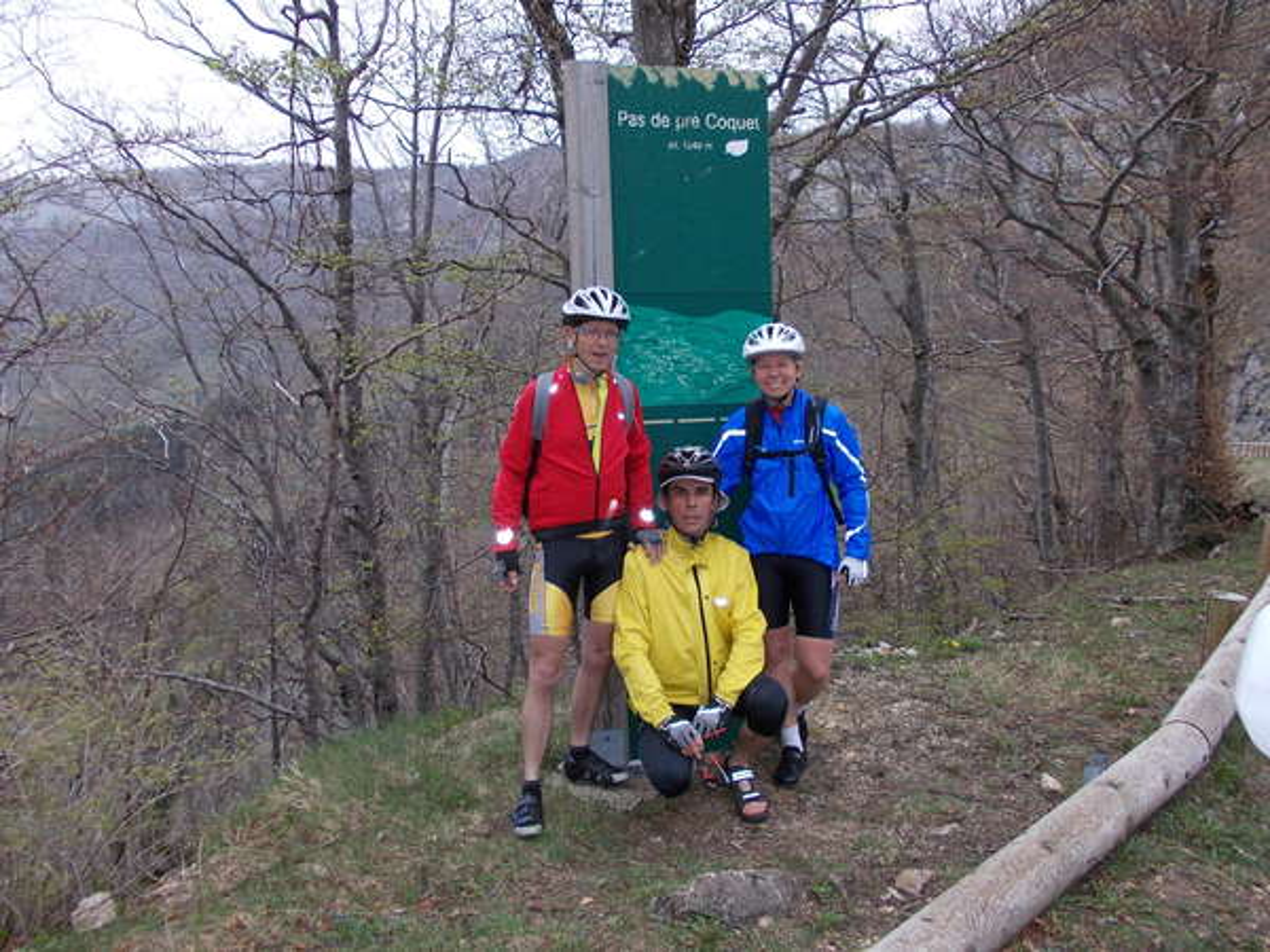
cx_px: 635
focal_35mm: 28
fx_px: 1027
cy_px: 476
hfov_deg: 63.4
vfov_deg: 49.7
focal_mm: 4
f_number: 2.7
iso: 80
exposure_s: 1/500
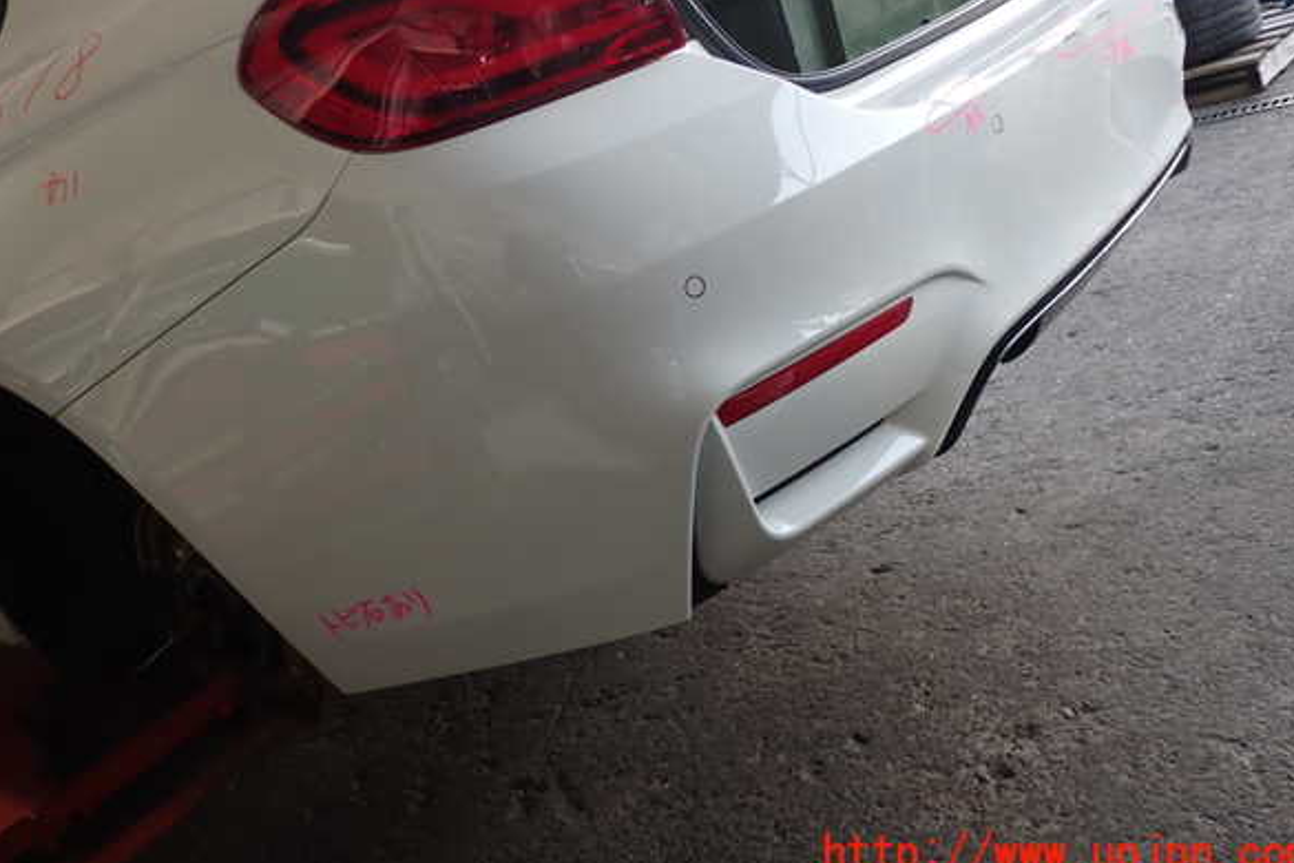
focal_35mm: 32
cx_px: 659
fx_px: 1150
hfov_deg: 58.7
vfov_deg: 41.1
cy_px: 385
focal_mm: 5.4
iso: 100
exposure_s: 1/60
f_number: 2.3
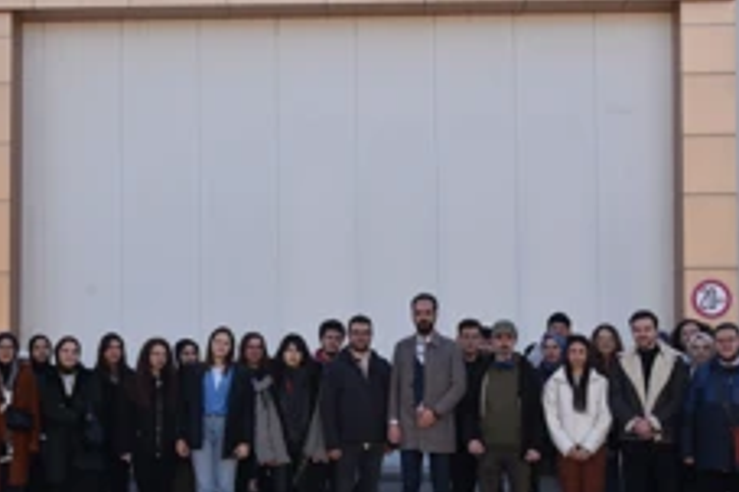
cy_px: 305
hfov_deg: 32.3
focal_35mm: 62
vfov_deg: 21.8
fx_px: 1272
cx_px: 306
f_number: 8
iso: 400
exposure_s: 1/250
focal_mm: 32
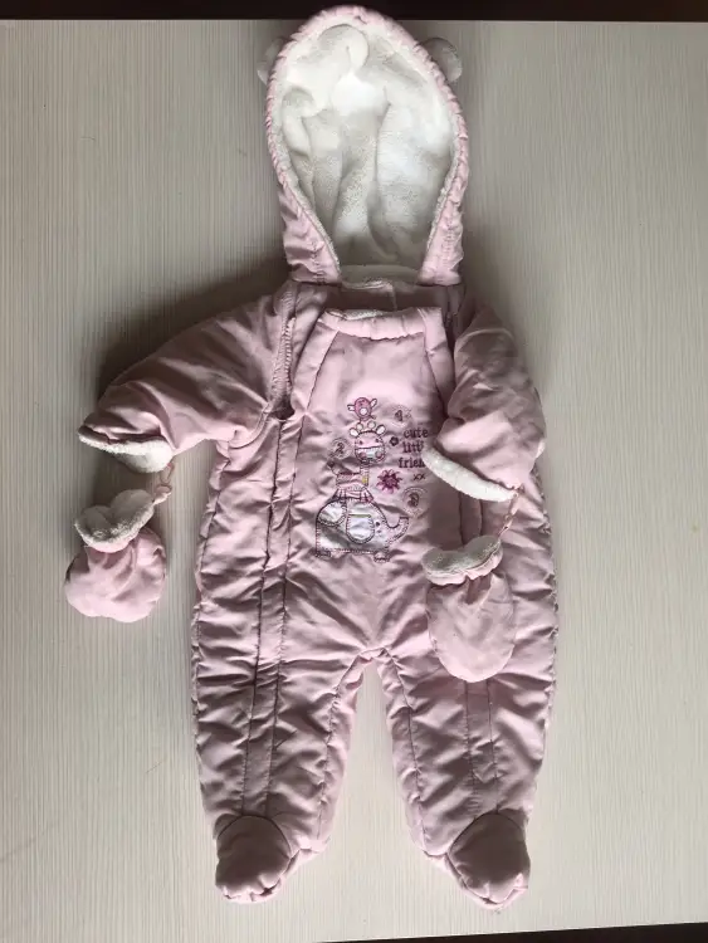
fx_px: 736
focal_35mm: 27
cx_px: 354
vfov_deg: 65.3
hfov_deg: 51.4
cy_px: 472
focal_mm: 6.98
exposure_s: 1/50
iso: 250
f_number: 2
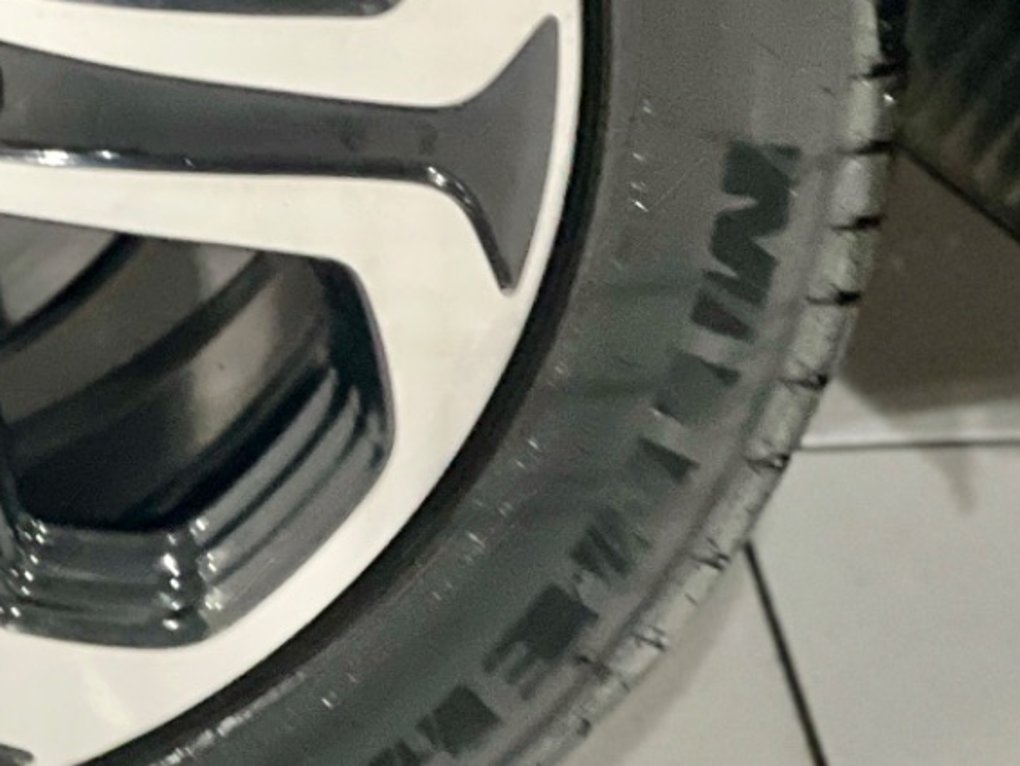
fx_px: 7694
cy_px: -9
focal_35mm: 261
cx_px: -225
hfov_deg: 7.5
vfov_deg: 5.7
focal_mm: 9
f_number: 2.8
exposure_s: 1/20
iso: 400
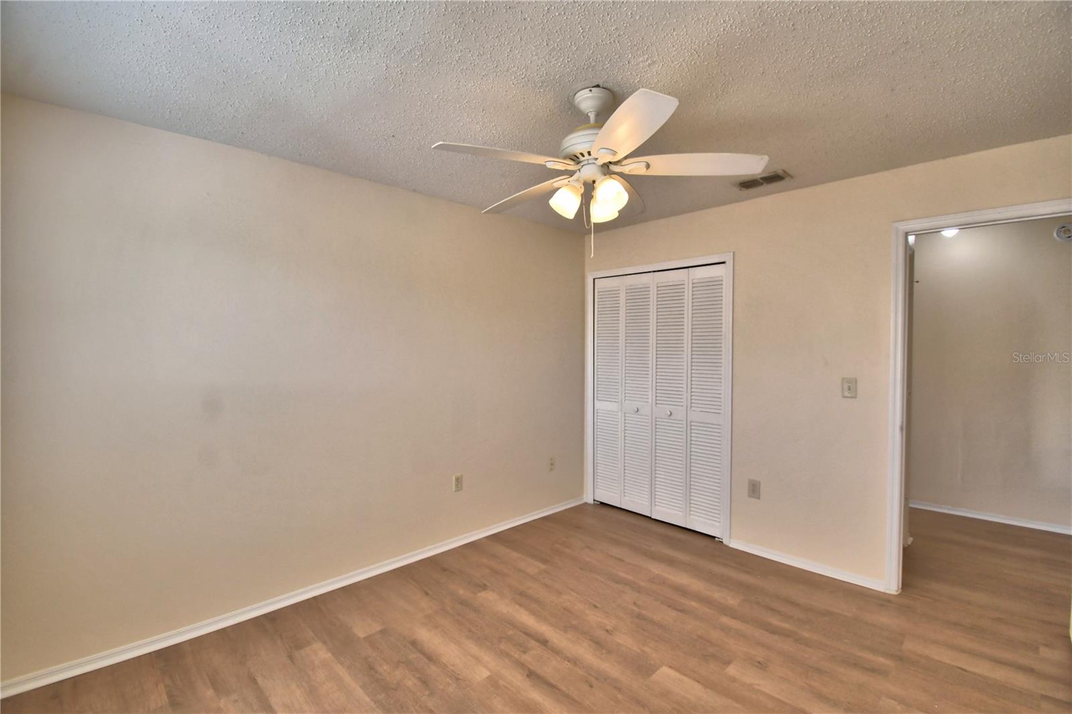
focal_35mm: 15
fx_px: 446
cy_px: 357
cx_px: 536
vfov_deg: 77.3
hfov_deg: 100.4
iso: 200
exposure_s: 1/125
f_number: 4.5
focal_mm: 10
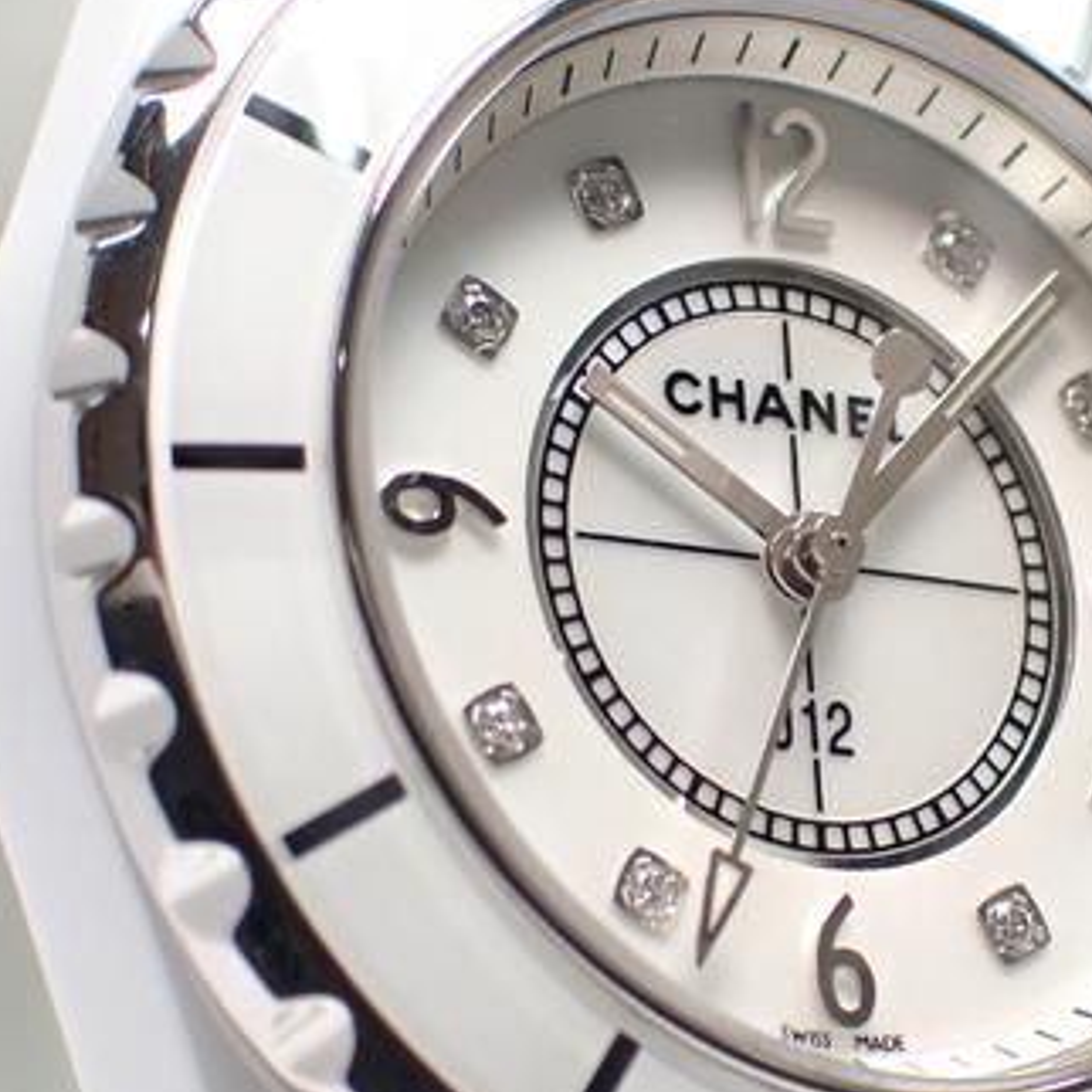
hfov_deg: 10.6
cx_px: 841
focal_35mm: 165
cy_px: 573
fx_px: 5889
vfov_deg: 10.6
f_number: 4.7
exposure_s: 1/125
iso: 250
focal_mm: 16.79
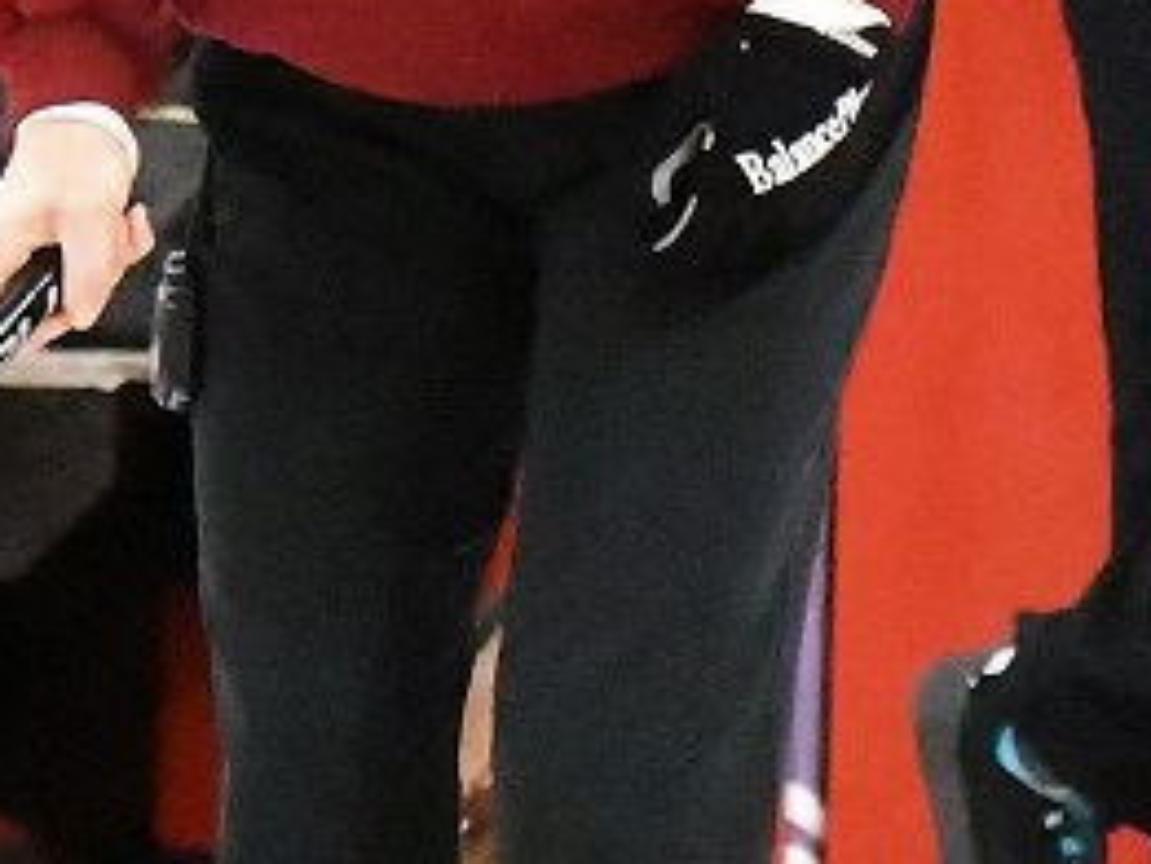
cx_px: -443
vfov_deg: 2.4
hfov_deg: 3.2
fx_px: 20292
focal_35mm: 610
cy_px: 271
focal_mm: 90
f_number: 3.5
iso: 25600
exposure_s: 1/1000
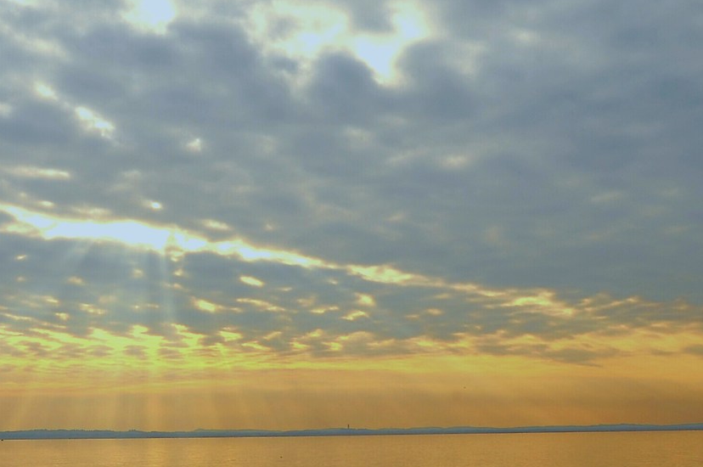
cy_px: 294
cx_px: 39
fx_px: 1131
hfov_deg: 32.4
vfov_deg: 23.3
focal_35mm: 58
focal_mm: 20
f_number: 16
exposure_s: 1/200
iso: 200
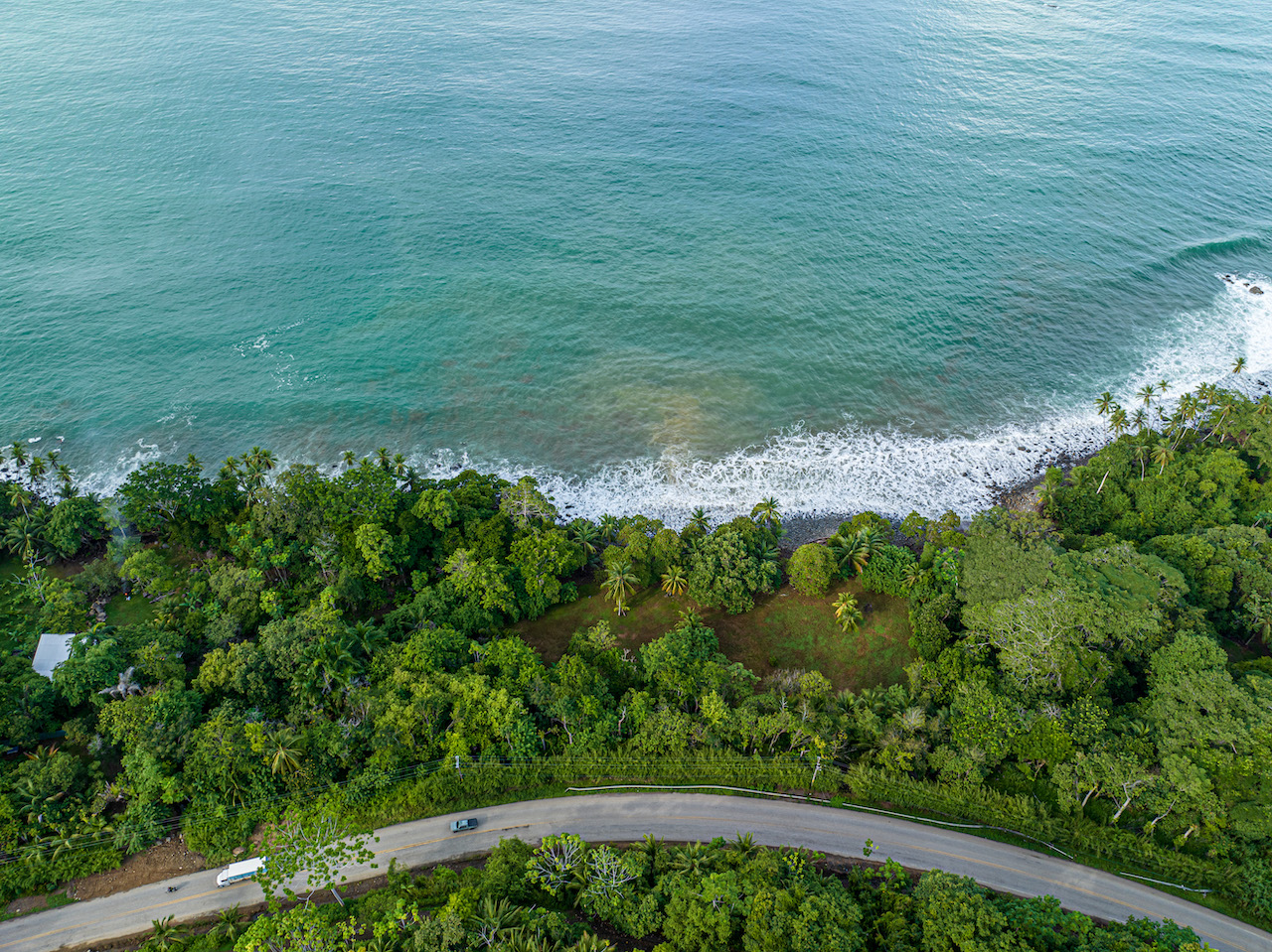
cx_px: 636
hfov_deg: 71.6
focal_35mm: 24
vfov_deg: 56.8
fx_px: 882
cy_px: 476
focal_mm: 12.29
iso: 100
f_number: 2.8
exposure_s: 1/640
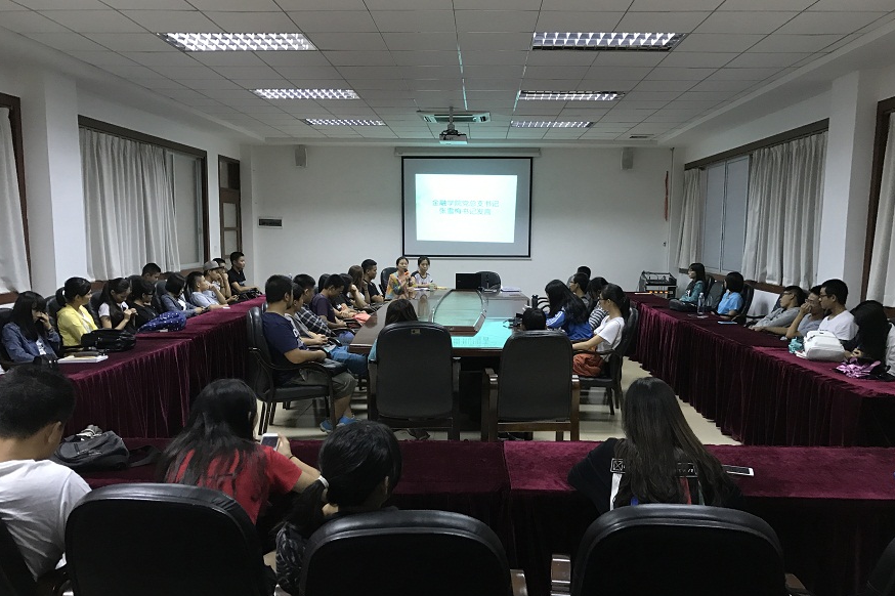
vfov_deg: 43.5
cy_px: 329
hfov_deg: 61.9
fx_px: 746
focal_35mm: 30
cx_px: 458
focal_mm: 3.99
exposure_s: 1/17
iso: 50
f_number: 1.8
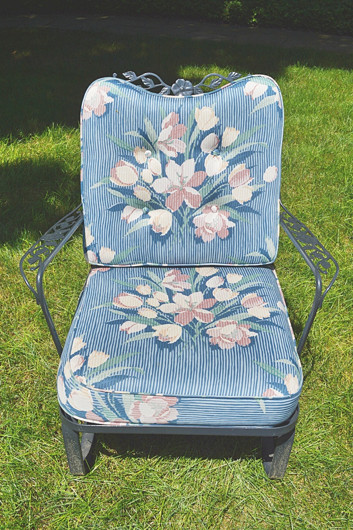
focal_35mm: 33
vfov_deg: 57.3
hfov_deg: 39.9
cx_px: 176
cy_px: 265
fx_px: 486
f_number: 9
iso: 100
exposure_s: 1/320
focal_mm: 22
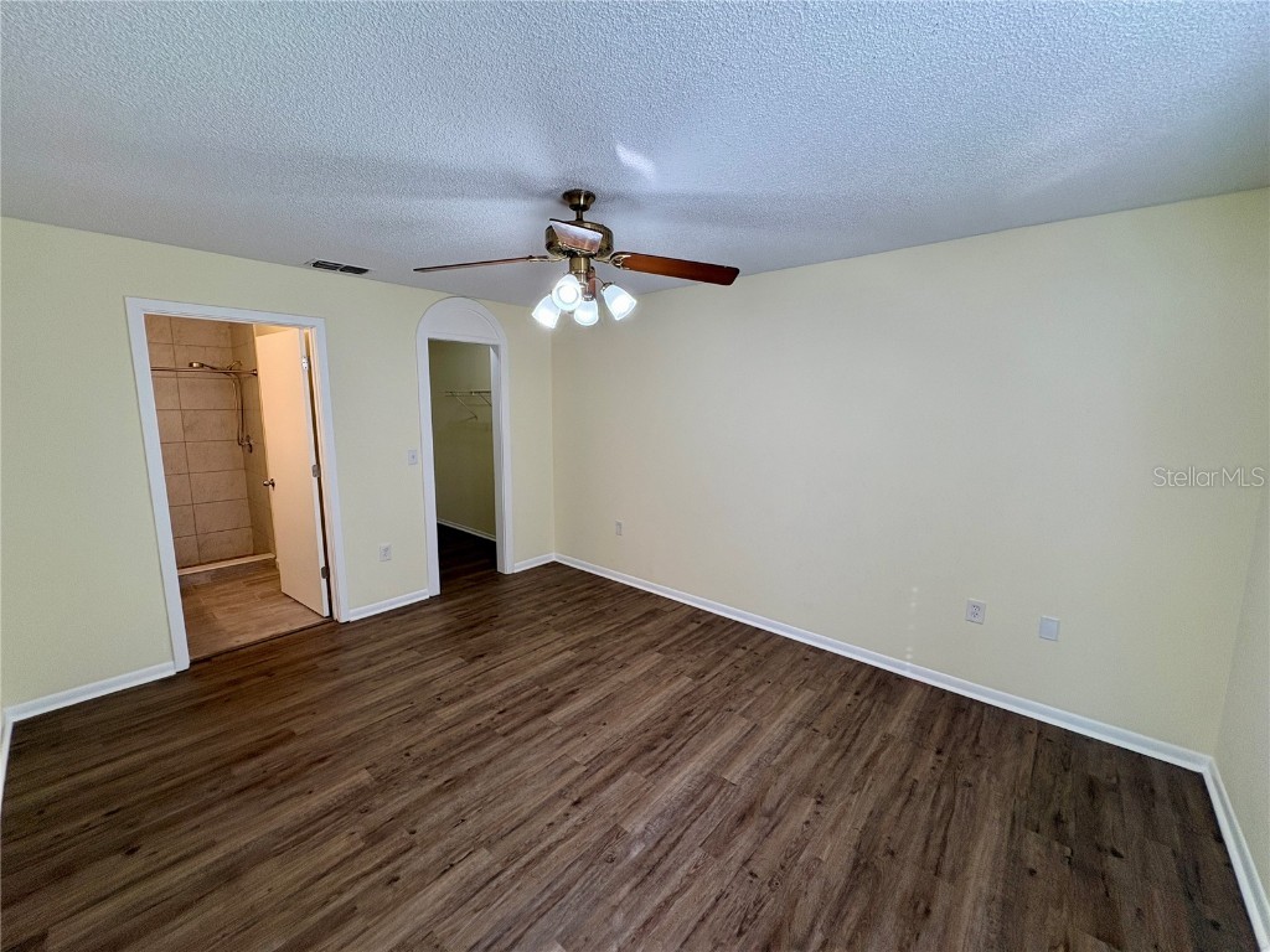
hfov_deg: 102.1
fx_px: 514
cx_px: 635
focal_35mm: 14
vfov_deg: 85.7
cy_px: 476
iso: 125
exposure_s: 1/120
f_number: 2.2
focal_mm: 2.22
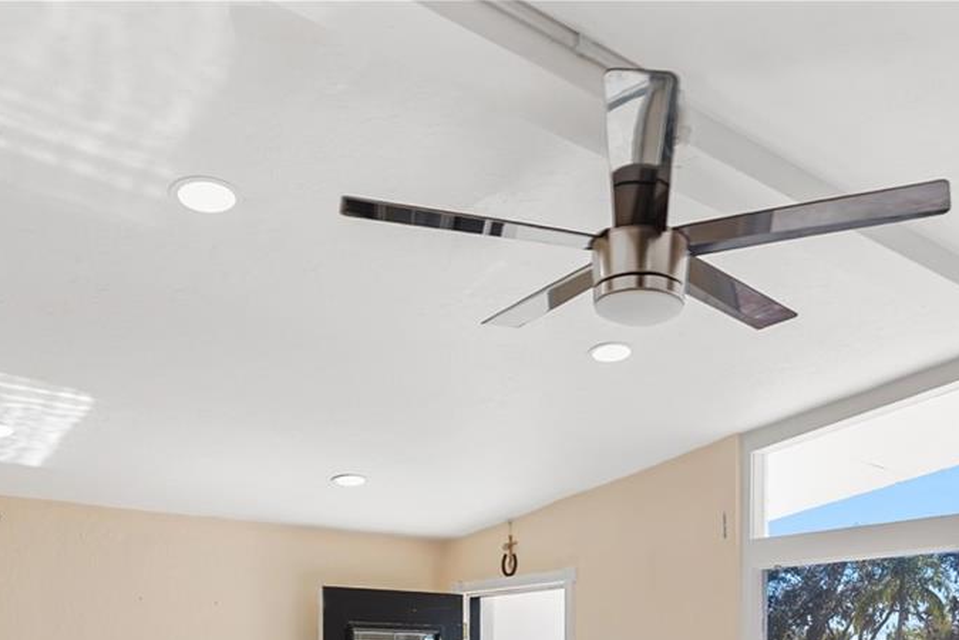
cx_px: 576
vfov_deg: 30.2
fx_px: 1013
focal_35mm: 38
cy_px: 758
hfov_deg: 50.3
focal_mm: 16
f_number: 2.8
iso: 64
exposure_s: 1/250
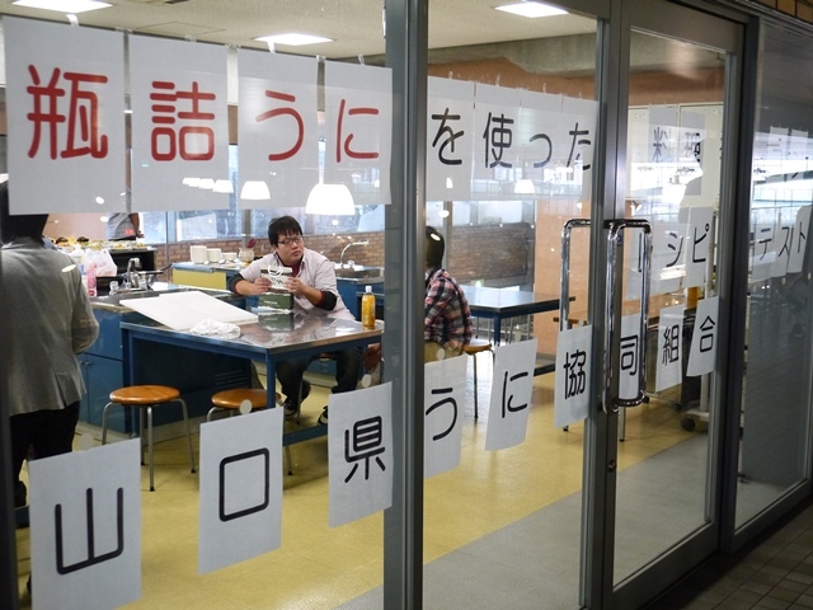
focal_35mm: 42
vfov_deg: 34.3
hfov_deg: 44.8
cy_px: 305
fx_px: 986
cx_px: 406
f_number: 4.6
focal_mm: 21
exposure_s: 1/60
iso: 1250
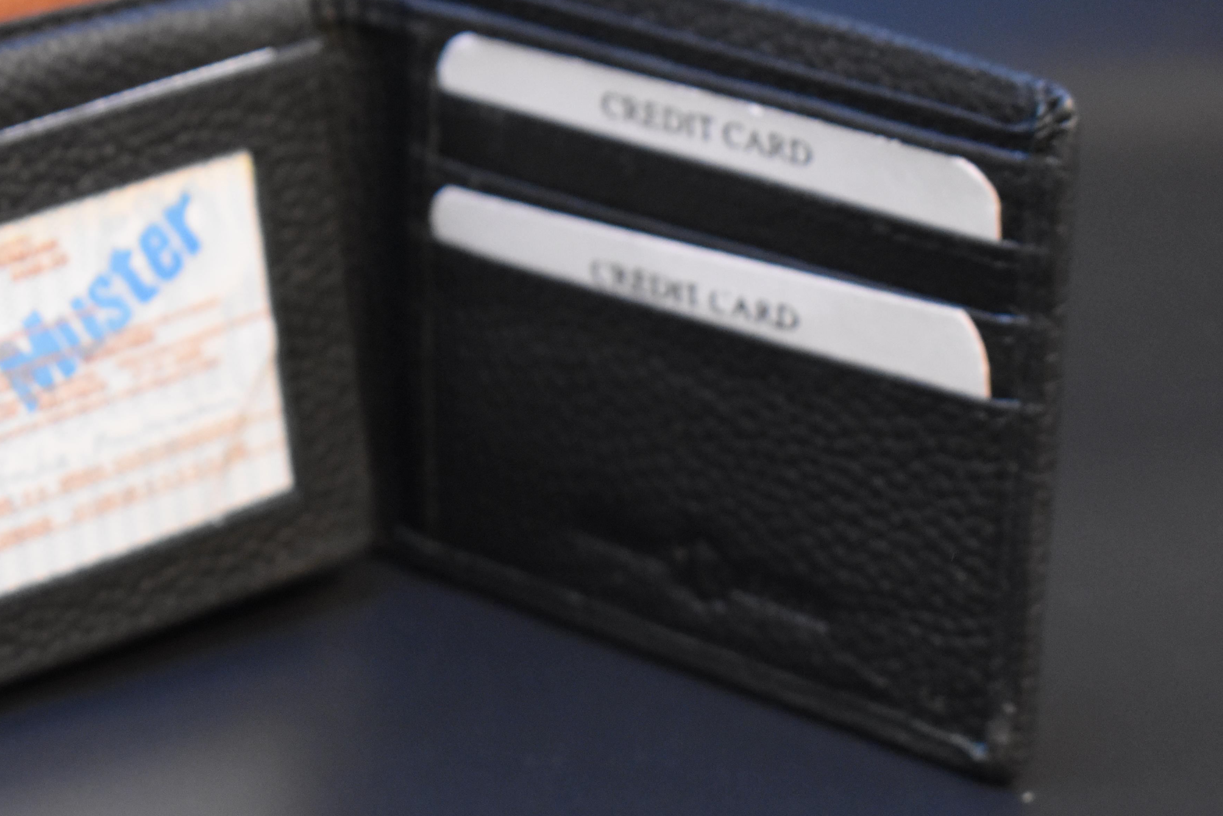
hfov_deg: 14.5
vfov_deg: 9.7
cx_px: 318
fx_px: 4785
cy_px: 403
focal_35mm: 141
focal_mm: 55
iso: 2500
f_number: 5.6
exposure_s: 1/60
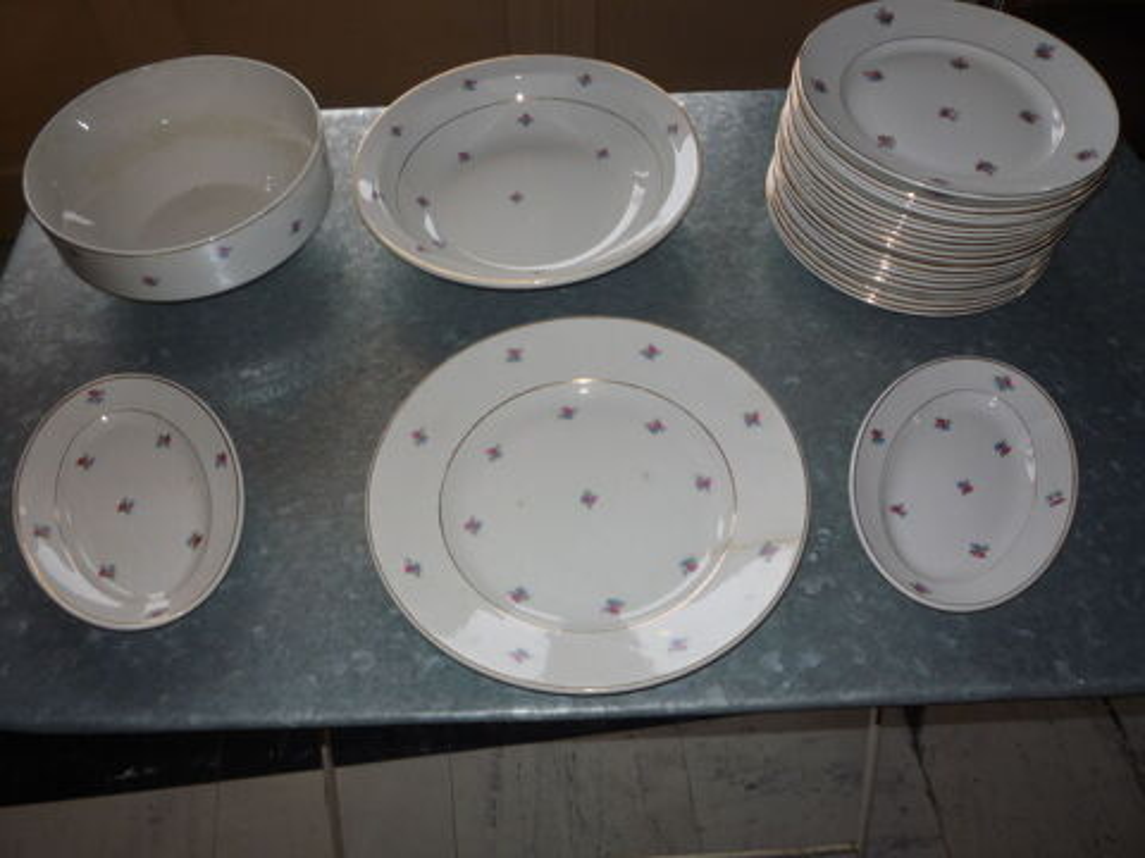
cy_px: 429
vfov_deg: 46.8
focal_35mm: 30
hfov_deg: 60.0
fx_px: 992
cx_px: 572
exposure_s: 1/30
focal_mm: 5.2
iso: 100
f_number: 3.3
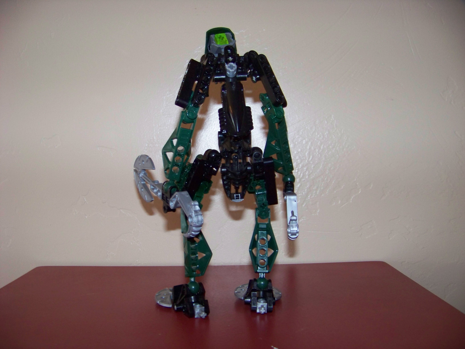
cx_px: 232
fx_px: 484
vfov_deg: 39.7
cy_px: 174
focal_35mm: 36
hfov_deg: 51.4
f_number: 2.8
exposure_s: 1/30
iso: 200
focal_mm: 5.85
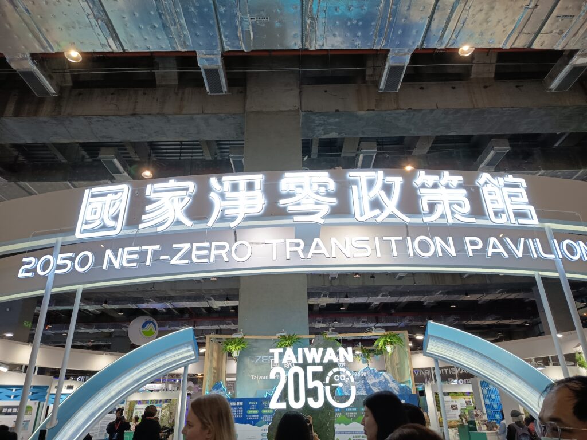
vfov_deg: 56.8
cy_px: 220
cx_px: 294
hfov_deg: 71.6
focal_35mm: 24
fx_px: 407
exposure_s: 1/120
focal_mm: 5.24
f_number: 1.7
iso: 123
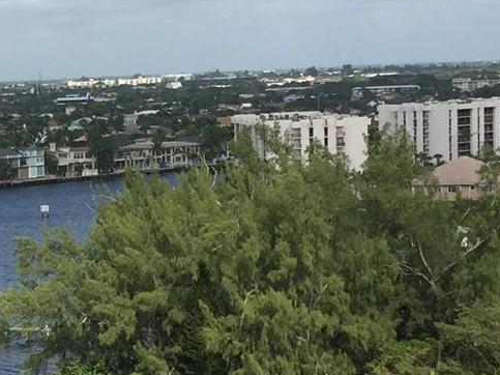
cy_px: 241
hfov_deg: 15.3
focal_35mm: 123
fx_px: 1776
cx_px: -150
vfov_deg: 12.0
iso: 32
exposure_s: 1/2326
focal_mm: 4.15
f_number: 2.2
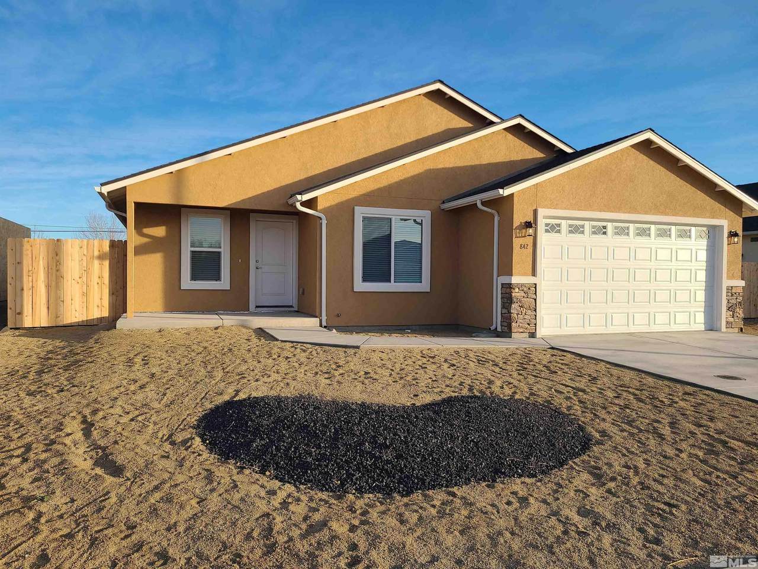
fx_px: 569
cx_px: 379
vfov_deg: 53.1
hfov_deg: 67.3
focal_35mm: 26
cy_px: 284
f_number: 1.8
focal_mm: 5.4
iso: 50
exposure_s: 1/1163
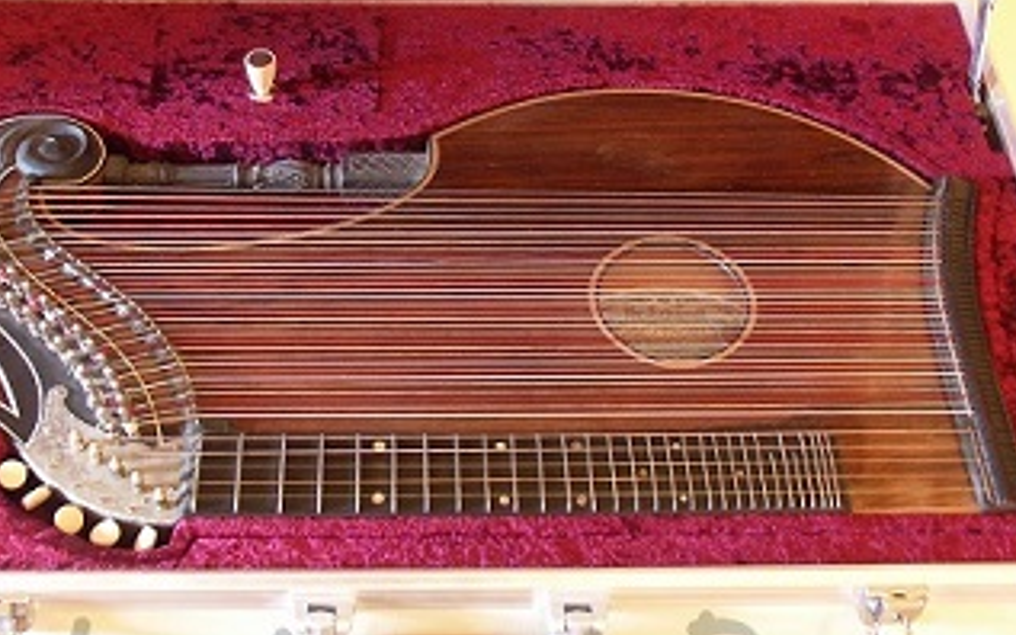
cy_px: 253
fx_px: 1744
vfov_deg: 20.6
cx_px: 442
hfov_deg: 32.4
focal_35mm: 63
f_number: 2.8
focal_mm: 10.9
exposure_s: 1/4
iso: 200
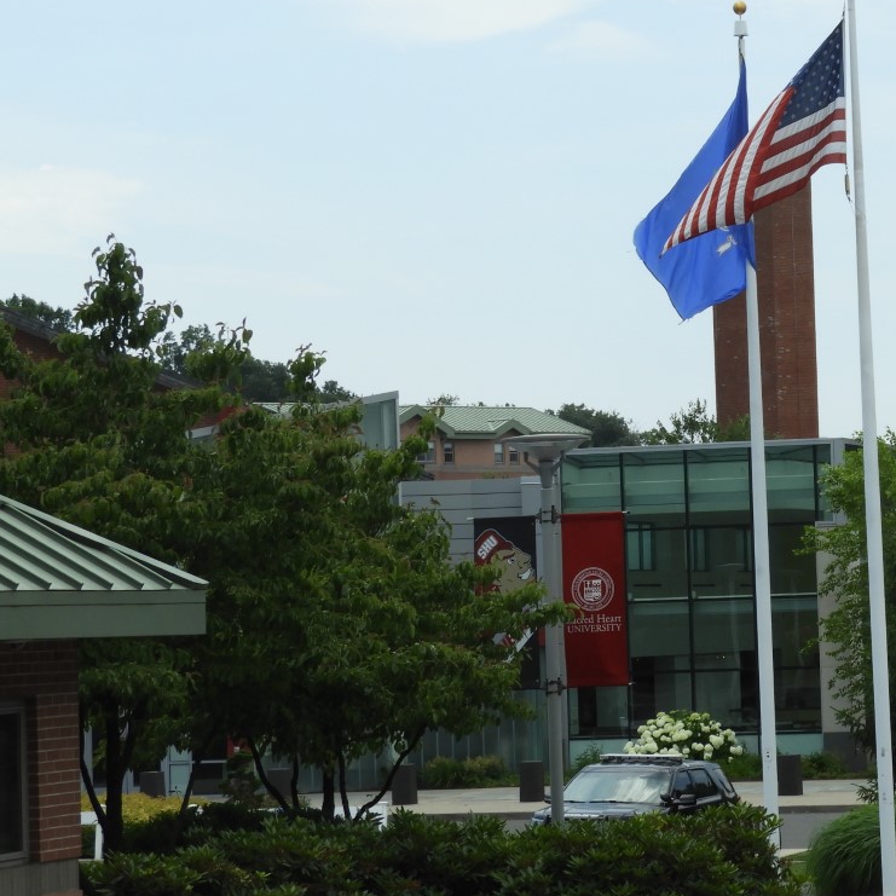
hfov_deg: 11.9
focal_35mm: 146
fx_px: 4276
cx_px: 832
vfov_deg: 12.0
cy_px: 371
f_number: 4.5
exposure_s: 1/800
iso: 100
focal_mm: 15.2
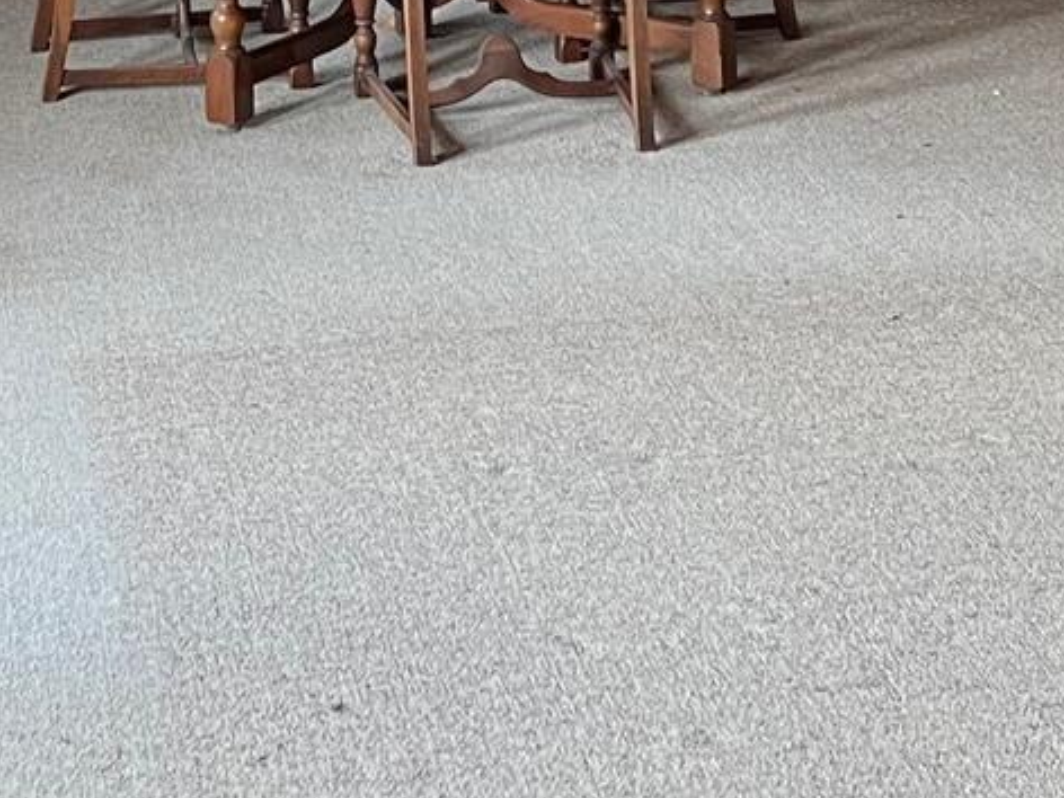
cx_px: 431
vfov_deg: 12.5
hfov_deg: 17.7
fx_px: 3412
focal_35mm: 111
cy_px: -509
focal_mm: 5.7
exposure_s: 1/60
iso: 160
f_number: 1.5
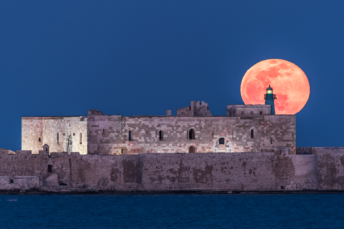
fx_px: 5733
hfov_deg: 3.4
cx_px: 172
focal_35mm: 600
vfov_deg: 2.3
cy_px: 114
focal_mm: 600
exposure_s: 1/13
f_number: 6.3
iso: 640
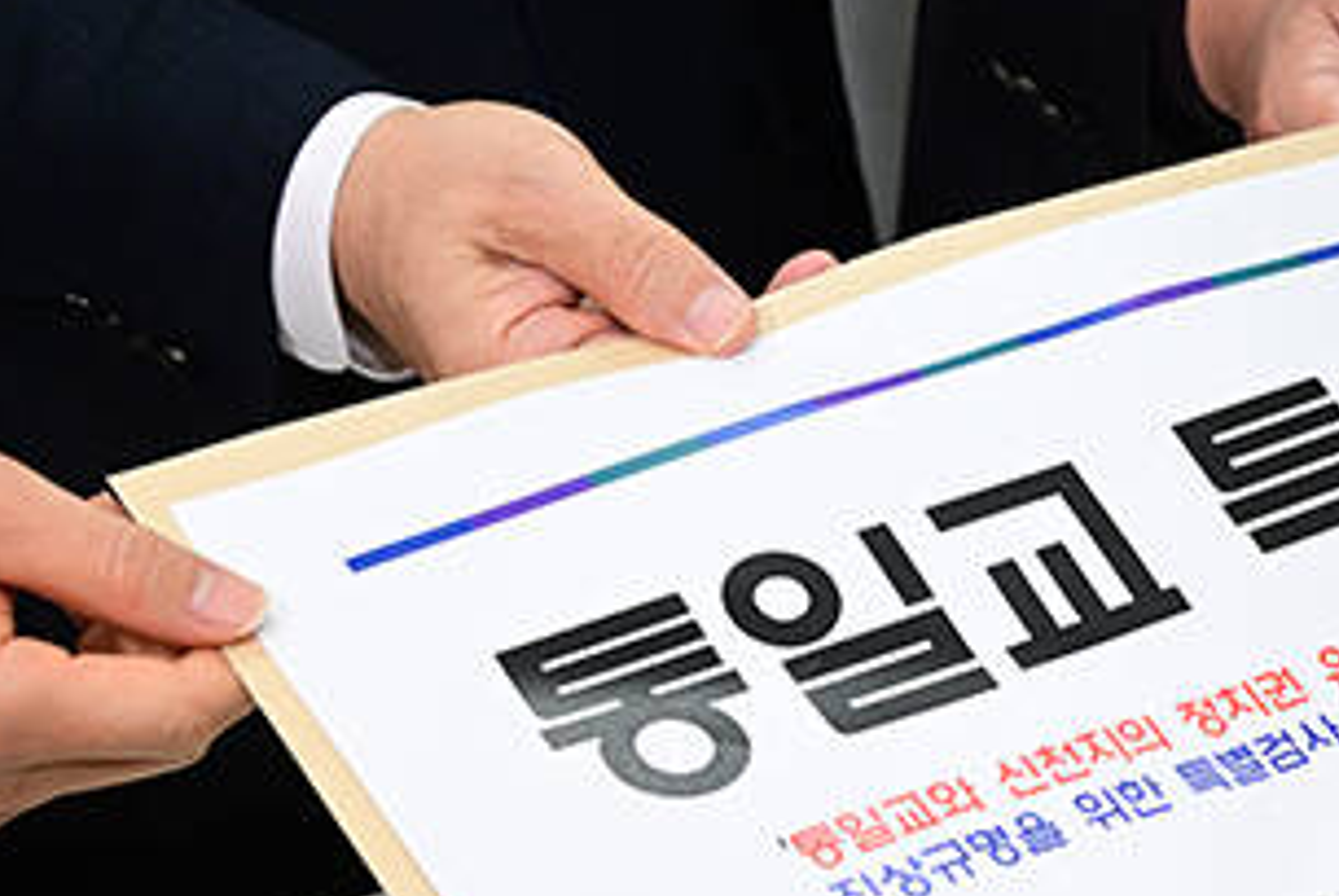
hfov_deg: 22.8
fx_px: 3202
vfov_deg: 15.7
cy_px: 810
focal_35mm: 86
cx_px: 1317
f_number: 7.1
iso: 4000
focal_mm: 41
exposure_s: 1/250
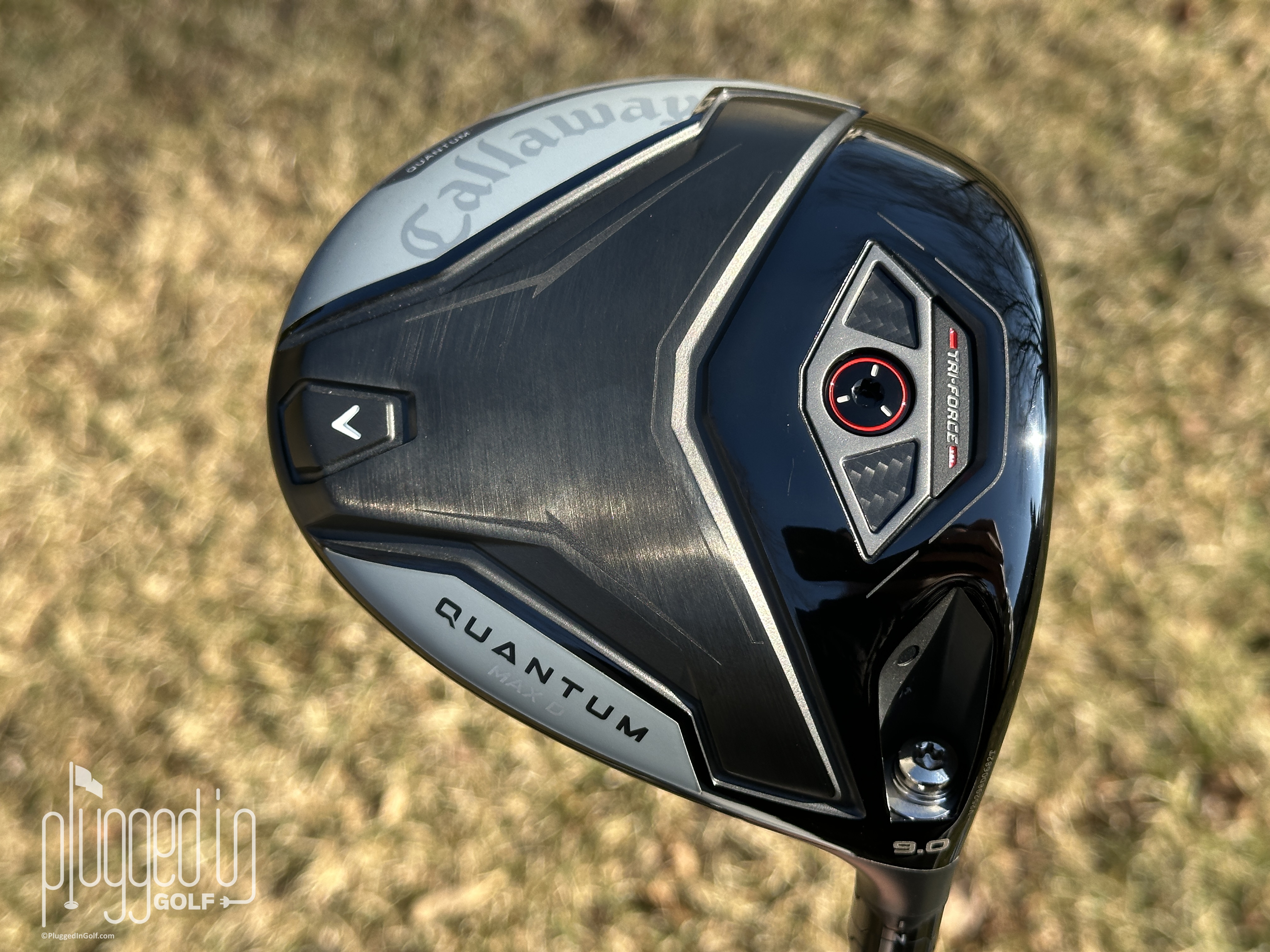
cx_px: 635
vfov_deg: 30.3
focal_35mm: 48
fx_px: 1761
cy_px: 476
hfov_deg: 39.7
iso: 64
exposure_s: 1/1107
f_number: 1.78
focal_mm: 6.86
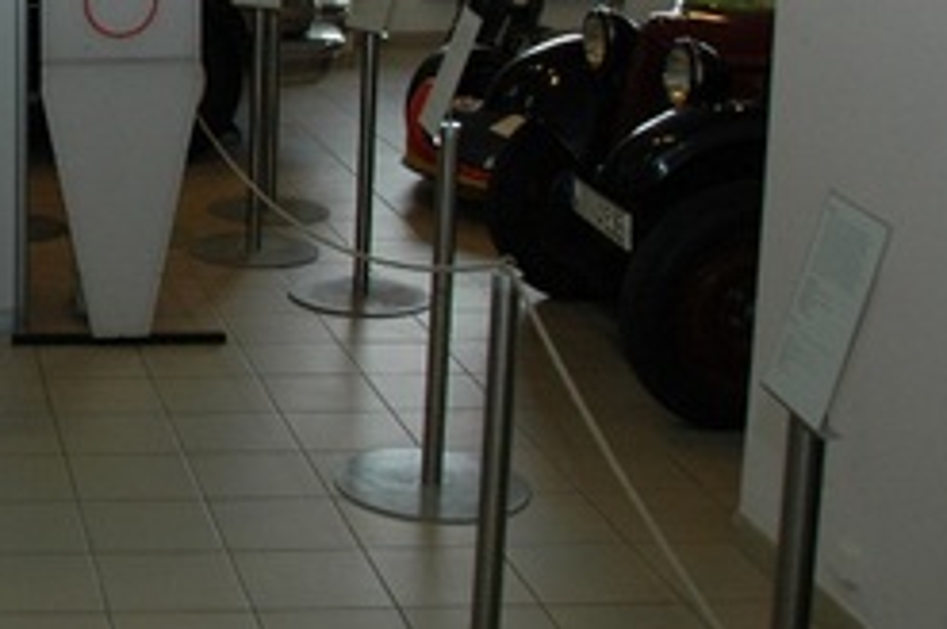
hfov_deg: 25.6
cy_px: 15
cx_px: -222
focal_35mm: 70
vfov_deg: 18.9
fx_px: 1839
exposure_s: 1/60
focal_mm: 18
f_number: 5
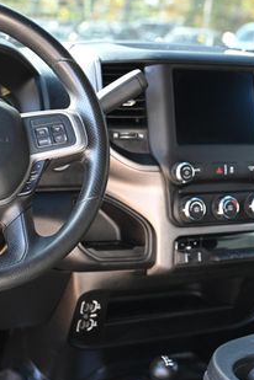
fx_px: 646
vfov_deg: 32.9
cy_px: 188
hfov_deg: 22.0
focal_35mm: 61
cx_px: 51
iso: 500
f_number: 3.2
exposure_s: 1/100
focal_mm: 29.5
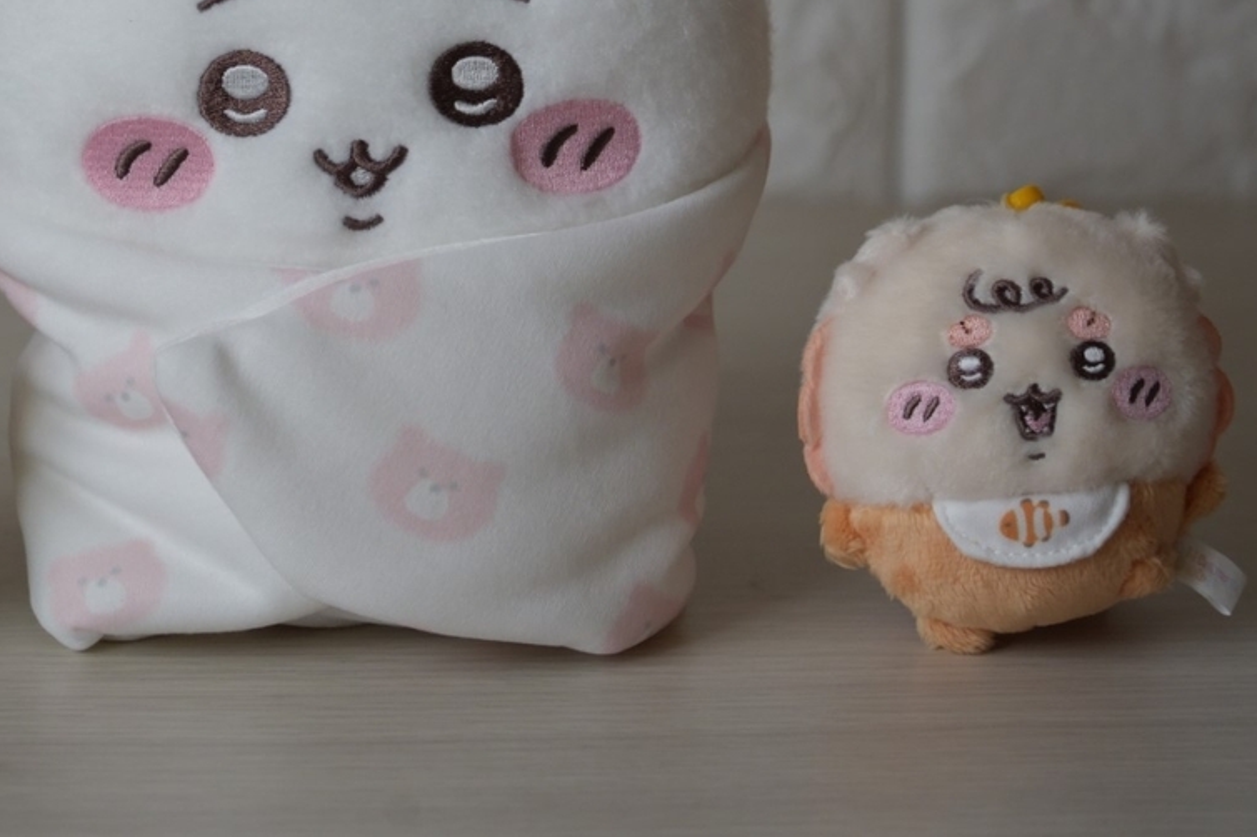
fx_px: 5724
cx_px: 387
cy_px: 173
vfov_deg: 8.3
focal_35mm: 164
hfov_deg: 12.5
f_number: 4.5
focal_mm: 103
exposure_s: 1/125
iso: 1000
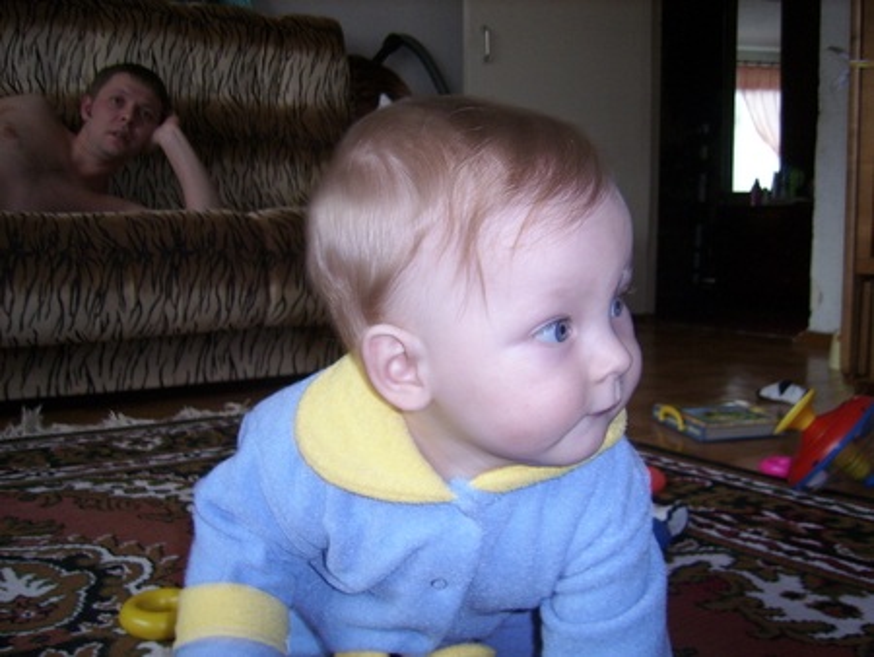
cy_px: 328
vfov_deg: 40.7
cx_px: 437
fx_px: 884
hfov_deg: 52.6
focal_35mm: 35
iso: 100
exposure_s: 1/30
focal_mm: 5.95
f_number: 2.8
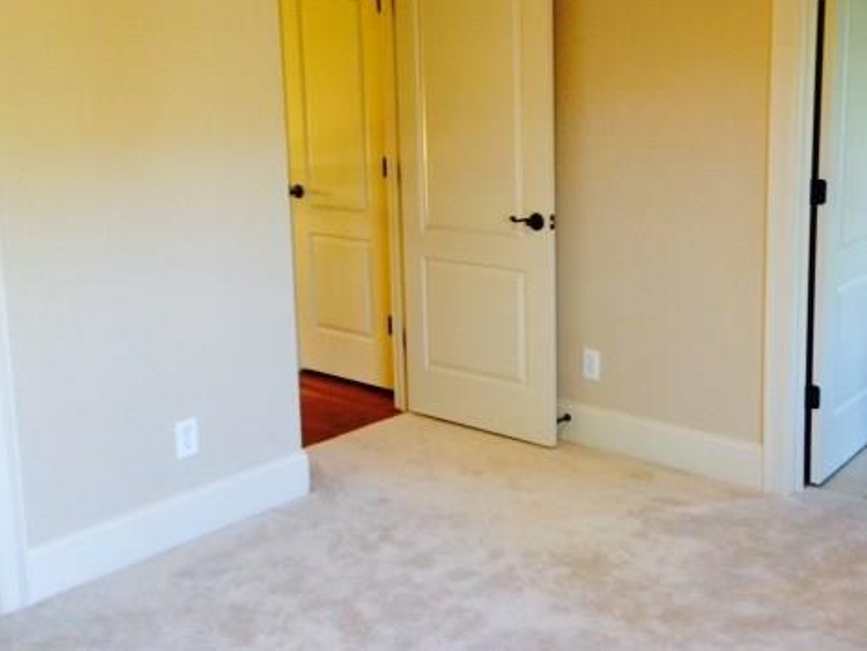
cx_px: 497
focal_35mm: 45
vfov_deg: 32.1
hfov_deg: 42.0
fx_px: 1127
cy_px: 253
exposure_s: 1/20
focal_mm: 4.12
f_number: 2.4
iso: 200
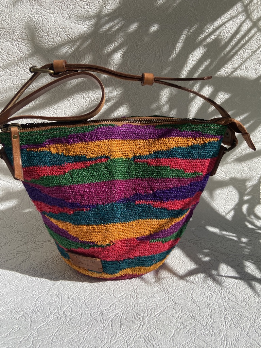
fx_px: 261
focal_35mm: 26
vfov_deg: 67.3
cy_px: 174
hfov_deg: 53.1
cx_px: 130
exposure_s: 1/3846
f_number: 1.8
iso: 32
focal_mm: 4.25
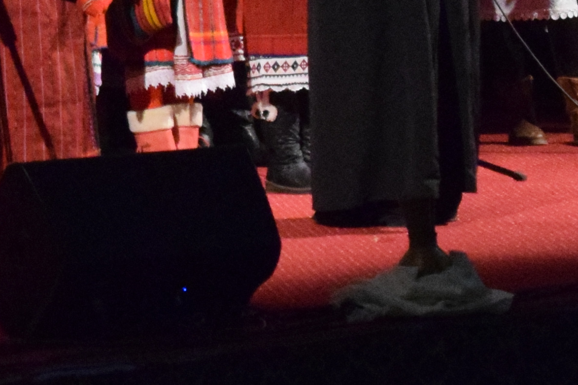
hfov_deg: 8.3
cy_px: -229
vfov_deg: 5.6
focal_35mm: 242
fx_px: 3885
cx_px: -267
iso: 6400
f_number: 7.1
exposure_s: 1/50
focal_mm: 32
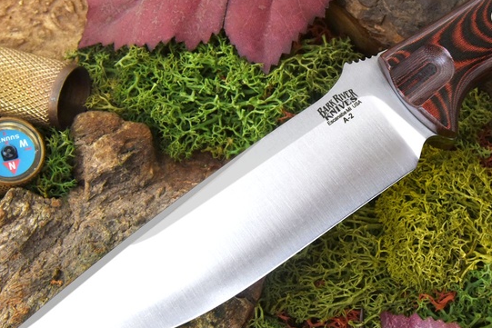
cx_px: 370
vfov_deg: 12.7
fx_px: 1476
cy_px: 137
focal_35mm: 108
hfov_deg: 18.8
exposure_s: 4
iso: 1000
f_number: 16
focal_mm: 65
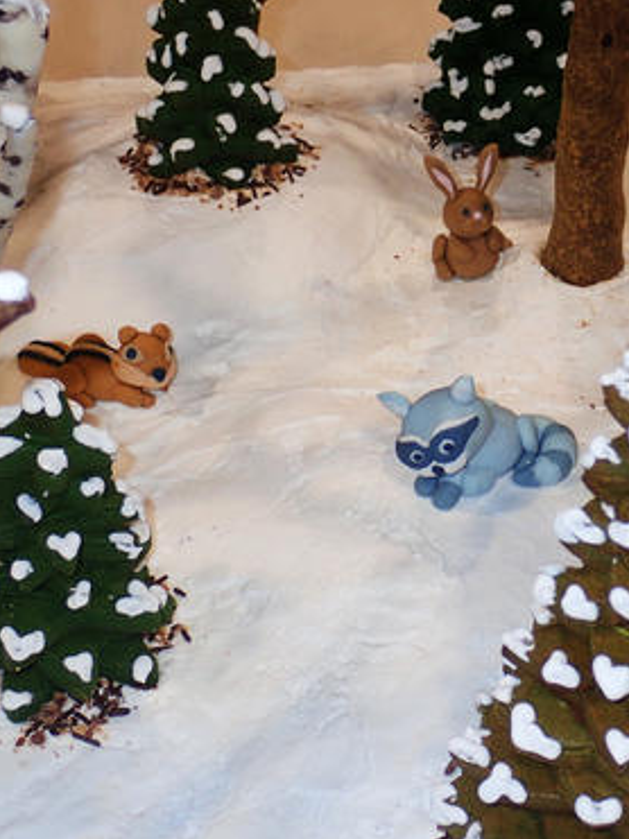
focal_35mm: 66
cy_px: 417
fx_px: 1600
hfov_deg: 22.1
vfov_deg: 29.4
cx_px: 453
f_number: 3.2
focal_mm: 9
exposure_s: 1/50
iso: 200
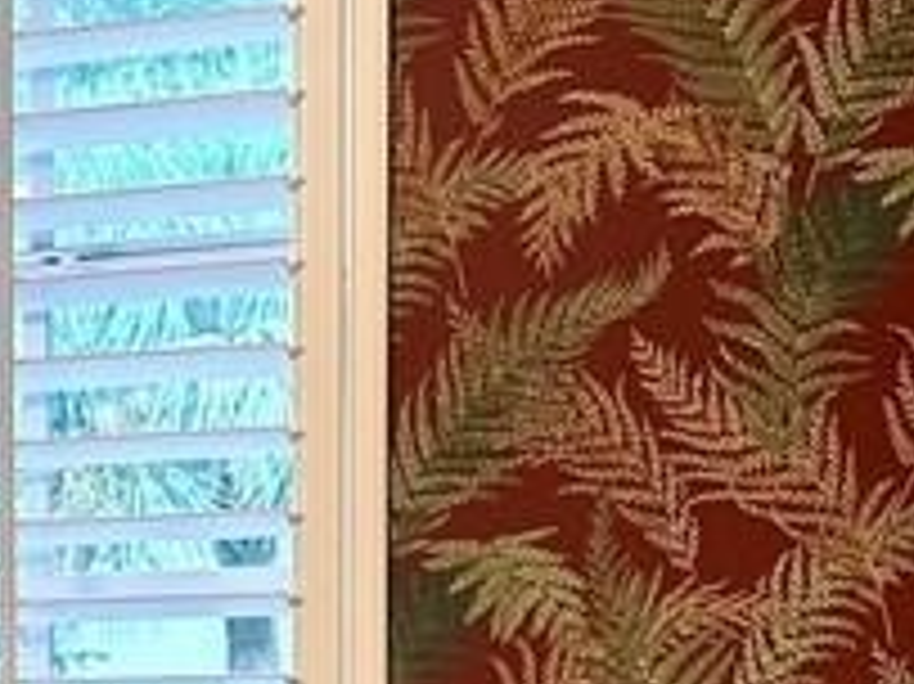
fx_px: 3193
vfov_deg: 11.9
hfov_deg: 14.1
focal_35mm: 121
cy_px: 864
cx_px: -810
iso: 160
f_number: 1.78
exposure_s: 1/60
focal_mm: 6.86
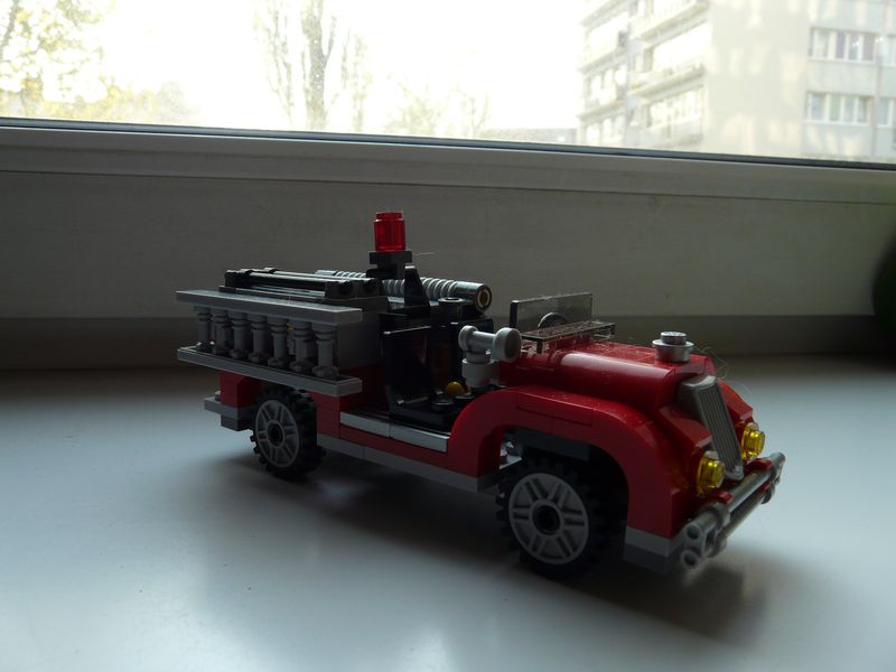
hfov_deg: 63.4
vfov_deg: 49.7
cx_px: 448
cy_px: 336
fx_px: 725
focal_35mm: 28
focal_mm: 4.6
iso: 100
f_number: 4
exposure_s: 1/125
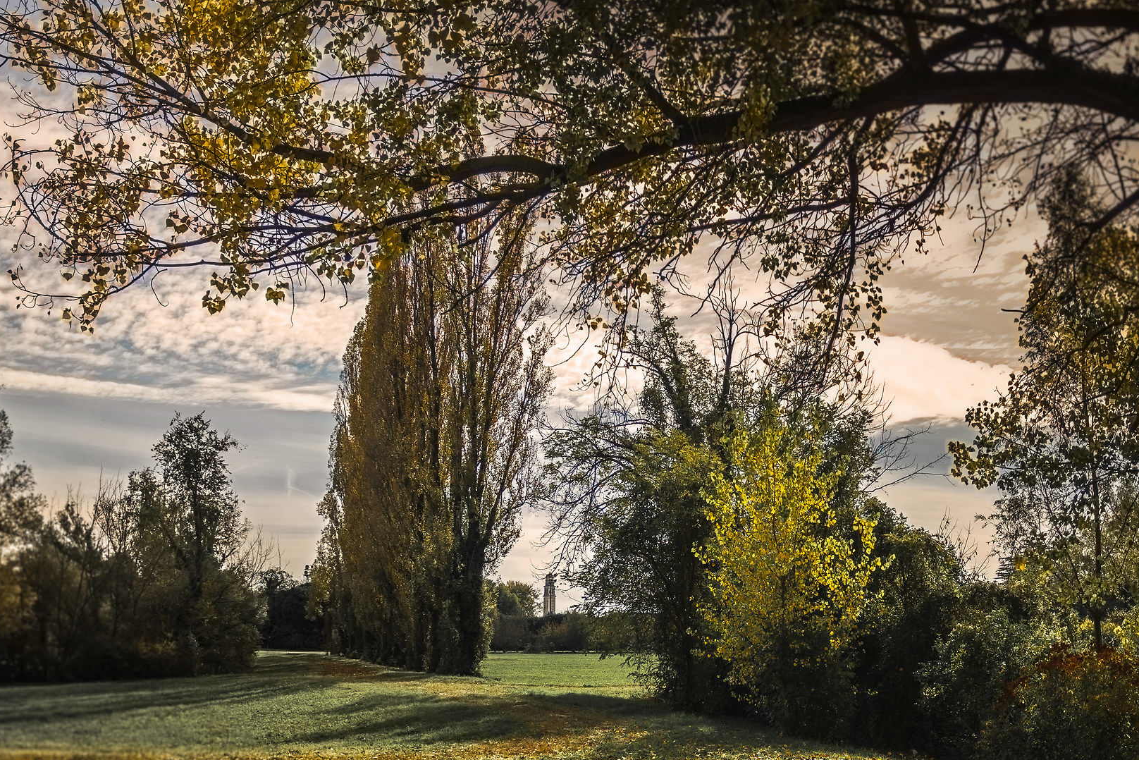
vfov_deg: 27.3
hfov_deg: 40.1
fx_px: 1550
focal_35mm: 49
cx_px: 703
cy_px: 546
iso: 100
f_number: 3
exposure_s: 1/500
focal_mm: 22
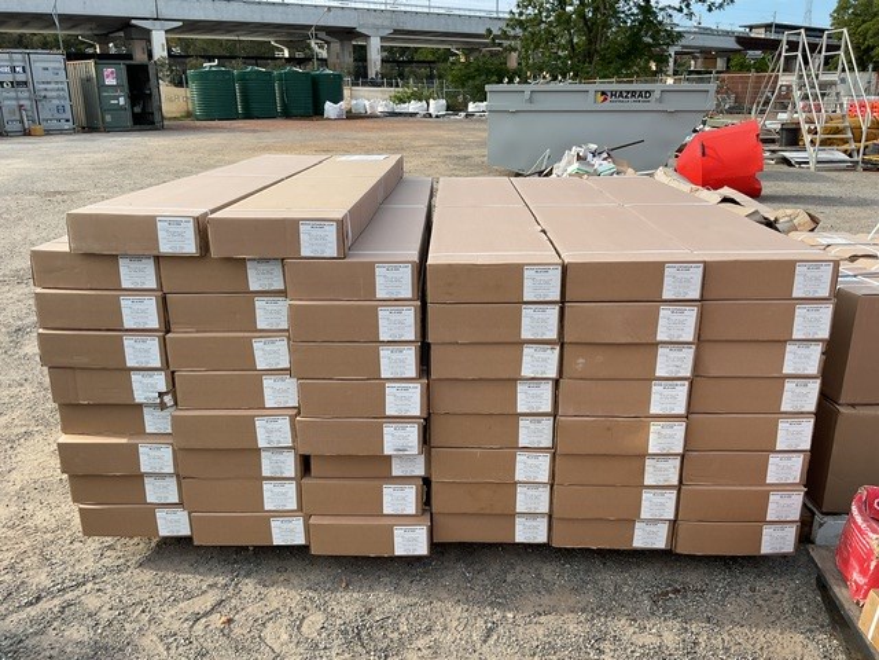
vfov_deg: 48.2
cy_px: 330
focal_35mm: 29
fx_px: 736
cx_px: 440
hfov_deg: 61.7
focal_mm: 3
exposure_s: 1/829
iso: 16
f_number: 1.8
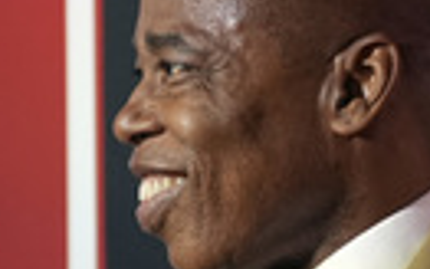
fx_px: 5686
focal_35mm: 485
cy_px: 325
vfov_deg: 2.7
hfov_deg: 4.3
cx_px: 187
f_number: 5
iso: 6400
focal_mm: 139
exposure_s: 1/400
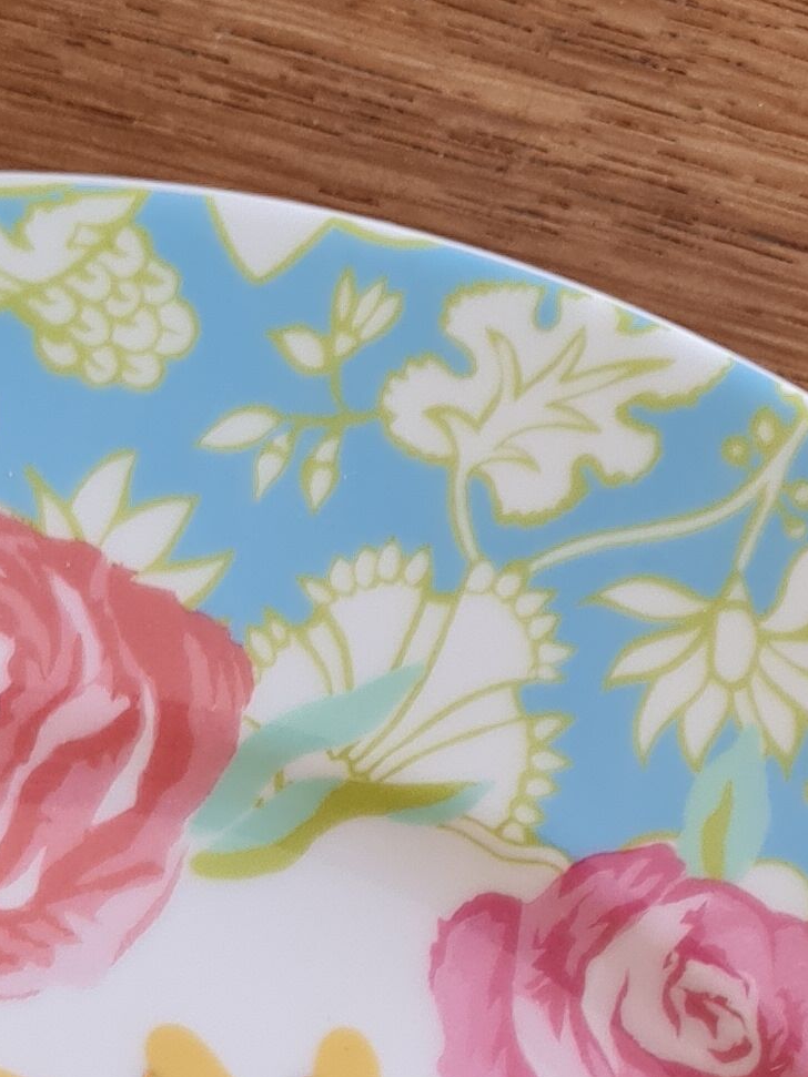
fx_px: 3362
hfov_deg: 13.5
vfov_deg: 16.6
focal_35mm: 108
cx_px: -51
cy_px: 1607
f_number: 1.8
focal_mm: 5.4
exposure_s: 1/100
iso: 200
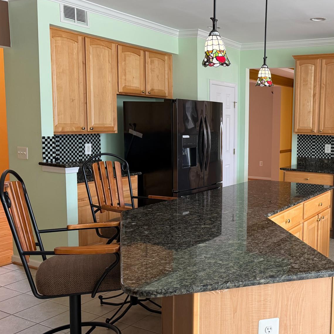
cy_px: 167
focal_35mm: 38
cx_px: 281
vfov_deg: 43.9
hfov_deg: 41.4
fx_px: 415
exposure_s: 1/67
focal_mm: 6.76
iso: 200
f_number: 1.78
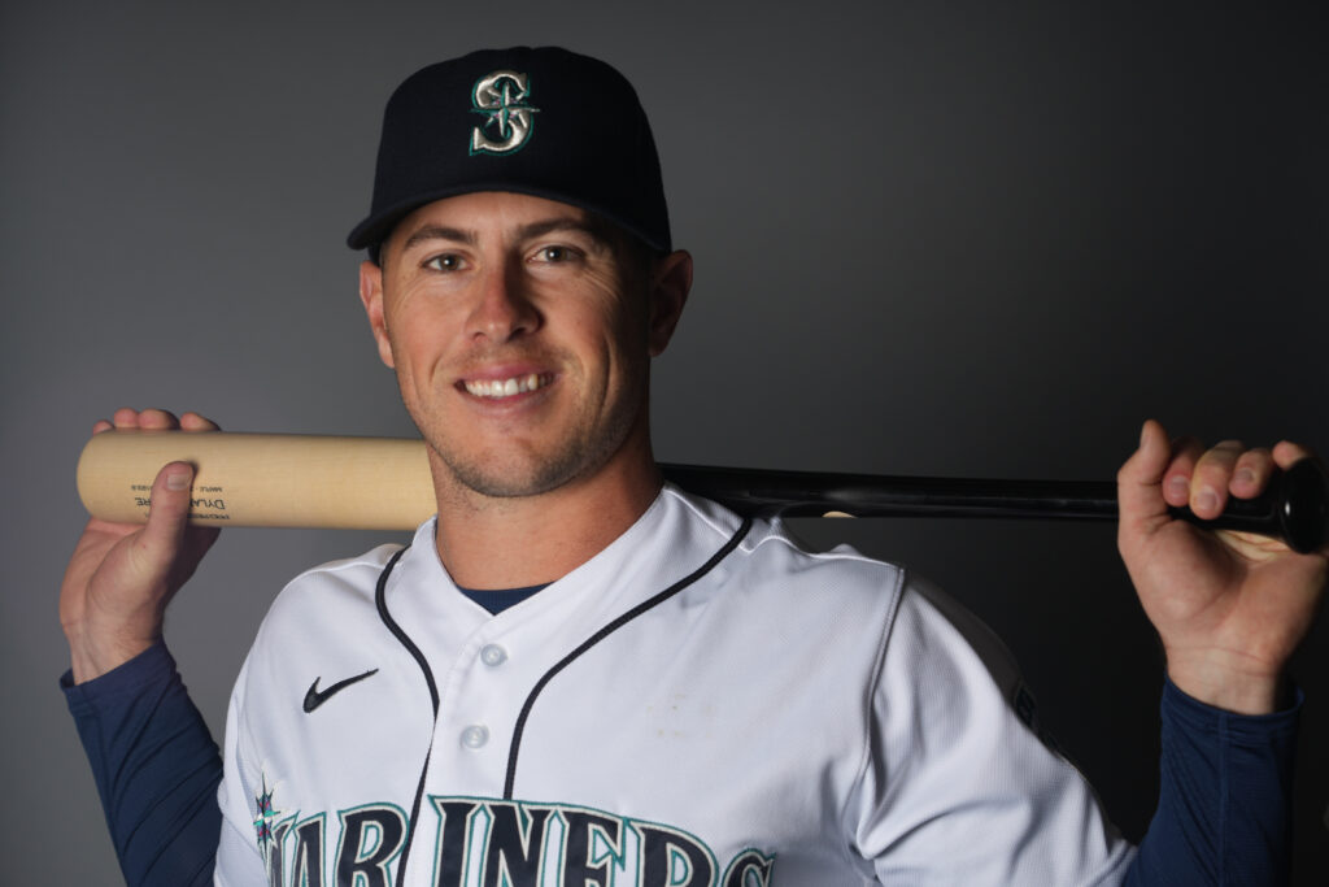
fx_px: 3877
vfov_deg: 13.0
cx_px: 664
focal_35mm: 105
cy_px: 444
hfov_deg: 19.5
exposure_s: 1/250
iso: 125
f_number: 6.3
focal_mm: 105
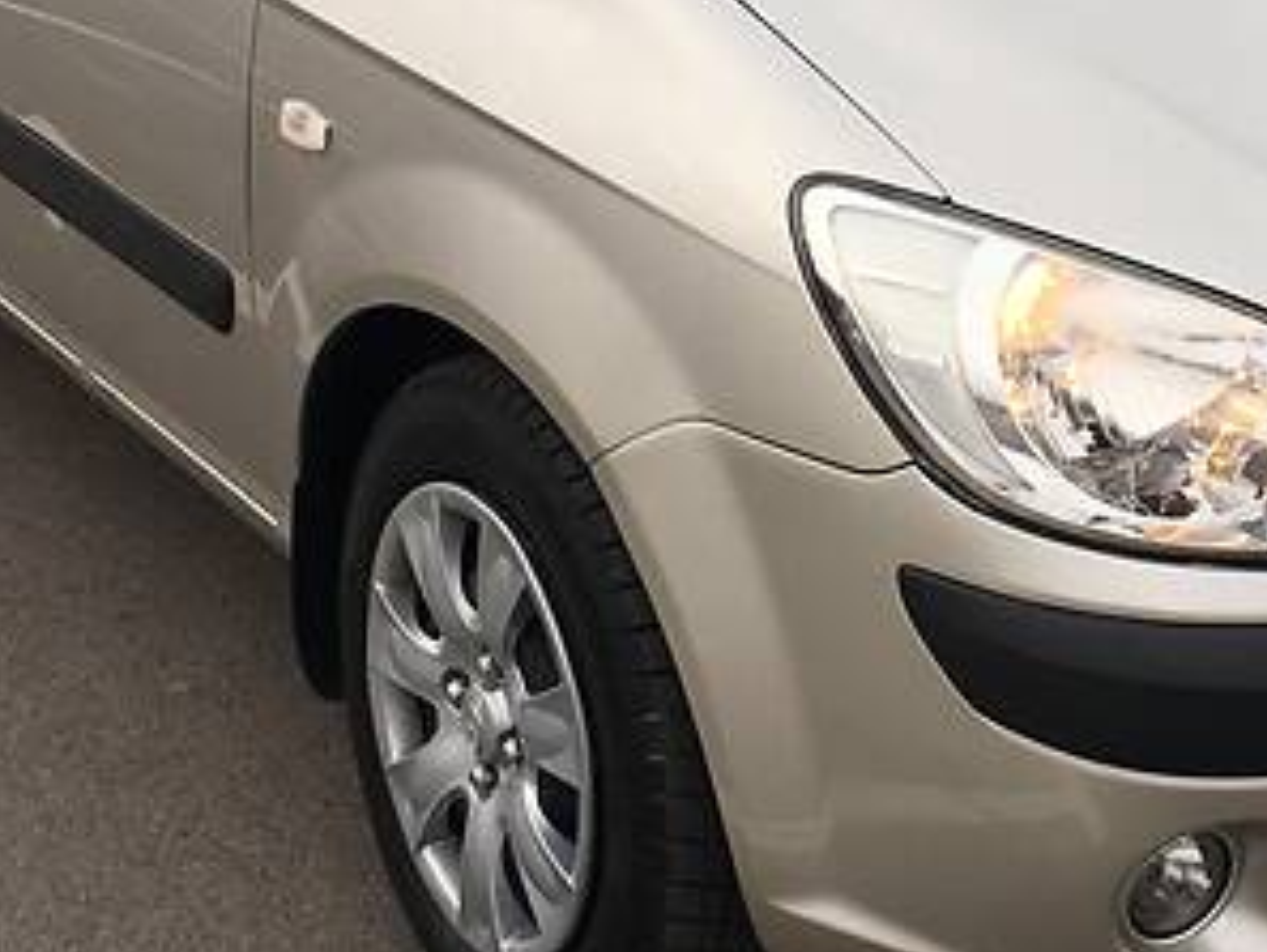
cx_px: 1007
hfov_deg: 24.6
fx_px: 2856
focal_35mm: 78
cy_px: 166
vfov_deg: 18.7
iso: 25
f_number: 2.2
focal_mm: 4.2
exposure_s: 1/388
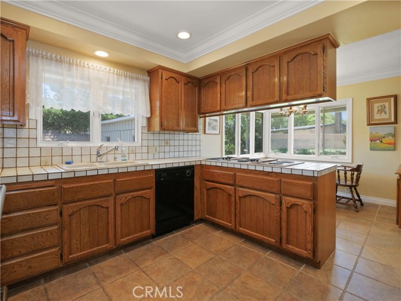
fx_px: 185
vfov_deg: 78.1
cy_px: 150
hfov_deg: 94.5
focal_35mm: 16
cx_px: 200
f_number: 8
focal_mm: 8
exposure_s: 1/20
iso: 1000
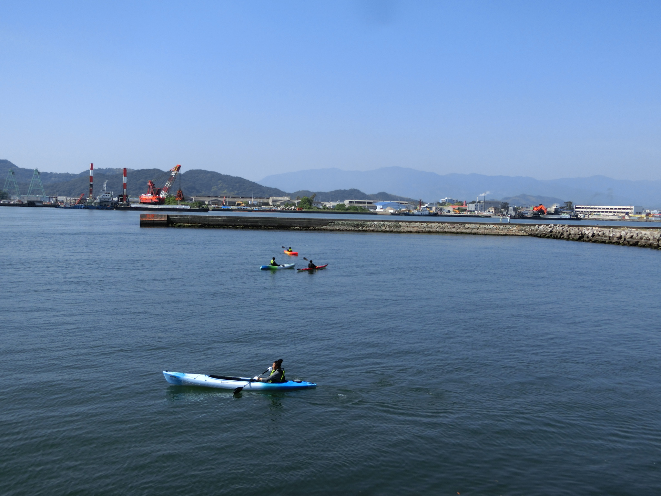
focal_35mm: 39
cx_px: 330
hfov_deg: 47.9
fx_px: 745
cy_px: 248
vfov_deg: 36.8
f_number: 4.1
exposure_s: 1/1000
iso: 80
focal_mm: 6.9
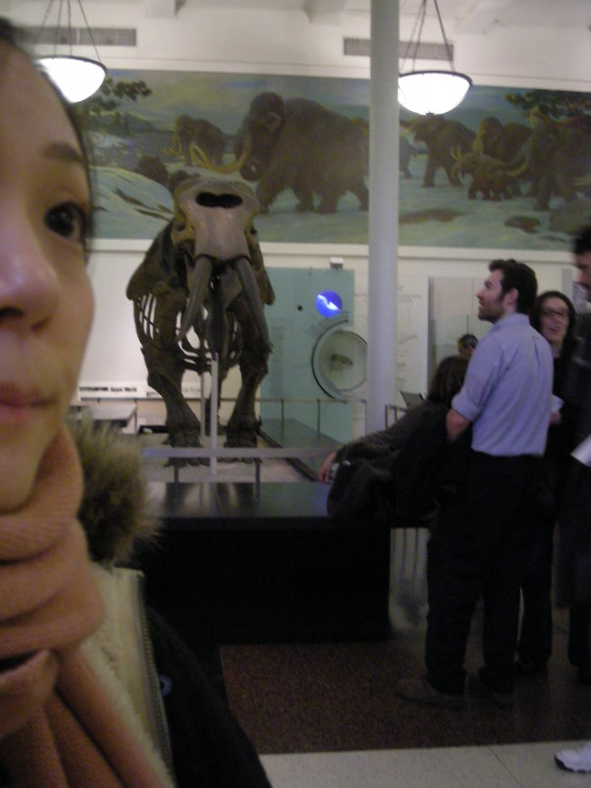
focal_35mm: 44
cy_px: 394
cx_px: 296
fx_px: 1001
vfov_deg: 42.9
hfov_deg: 32.9
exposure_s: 1/29
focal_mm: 7.1
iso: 400
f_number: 3.1
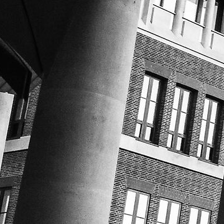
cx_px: 724
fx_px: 1120
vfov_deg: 11.4
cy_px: 103
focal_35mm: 153
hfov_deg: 8.8
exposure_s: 1/13
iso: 3200
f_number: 8
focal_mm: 18
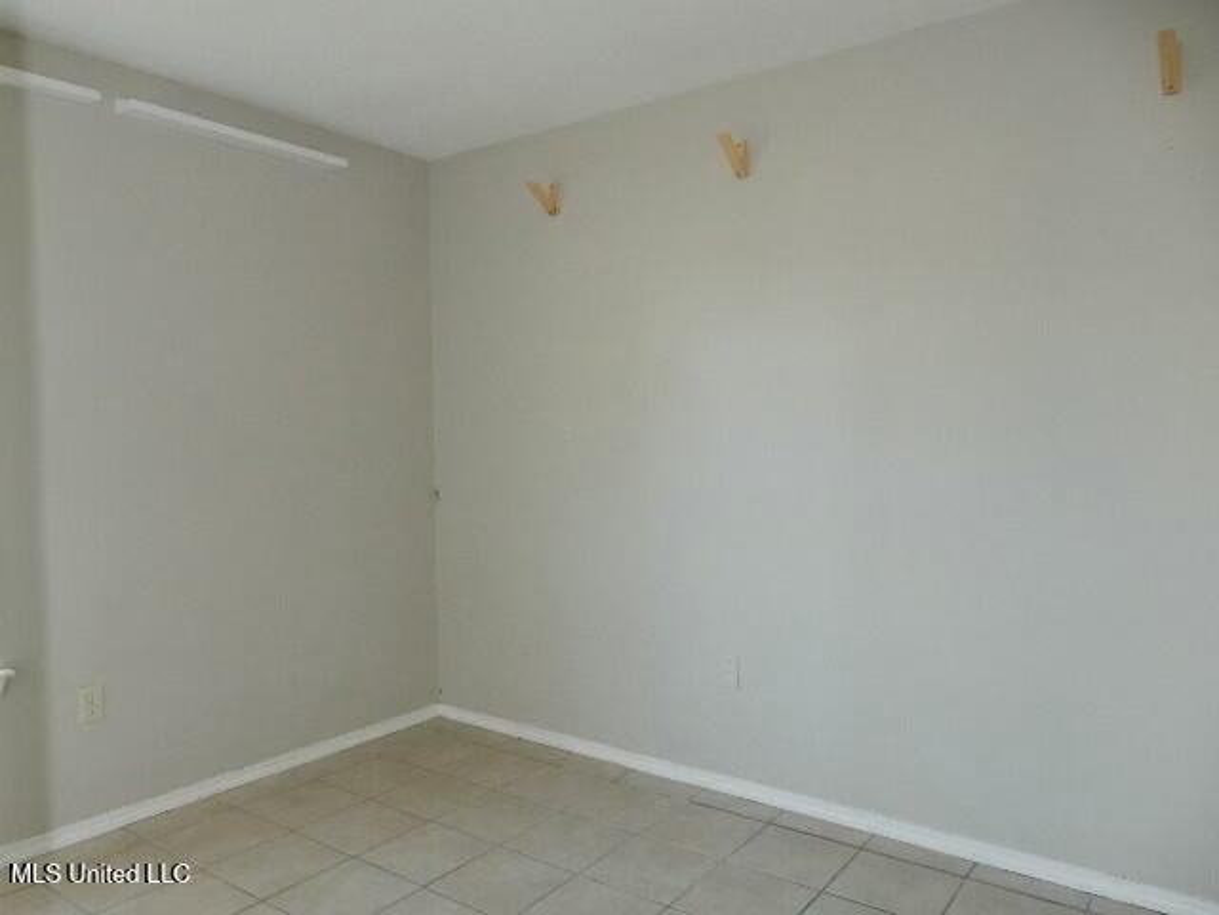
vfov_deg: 54.9
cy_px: 458
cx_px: 610
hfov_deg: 69.4
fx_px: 880
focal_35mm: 25
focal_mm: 4.5
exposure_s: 1/30
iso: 200
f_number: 3.7
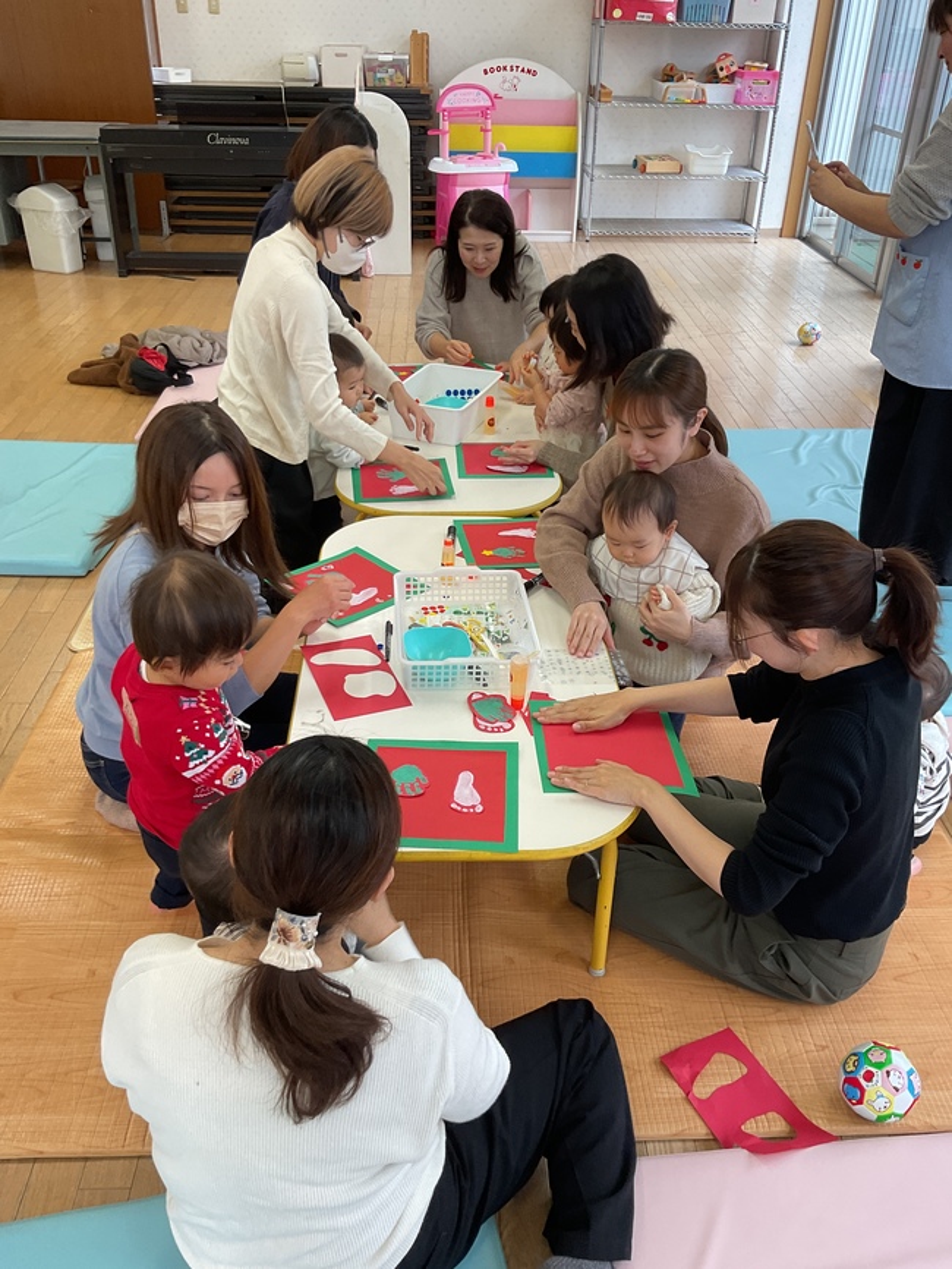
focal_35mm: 29
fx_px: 1063
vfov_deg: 61.6
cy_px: 634
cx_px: 476
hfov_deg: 48.2
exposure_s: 1/120
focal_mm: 3
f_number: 1.8
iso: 64
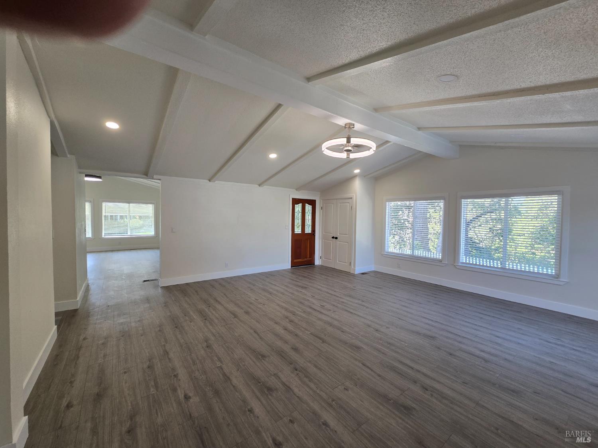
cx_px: 299
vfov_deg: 89.9
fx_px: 225
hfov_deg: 106.2
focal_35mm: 13
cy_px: 224
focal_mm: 2.2
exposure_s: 1/60
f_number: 2.2
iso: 64
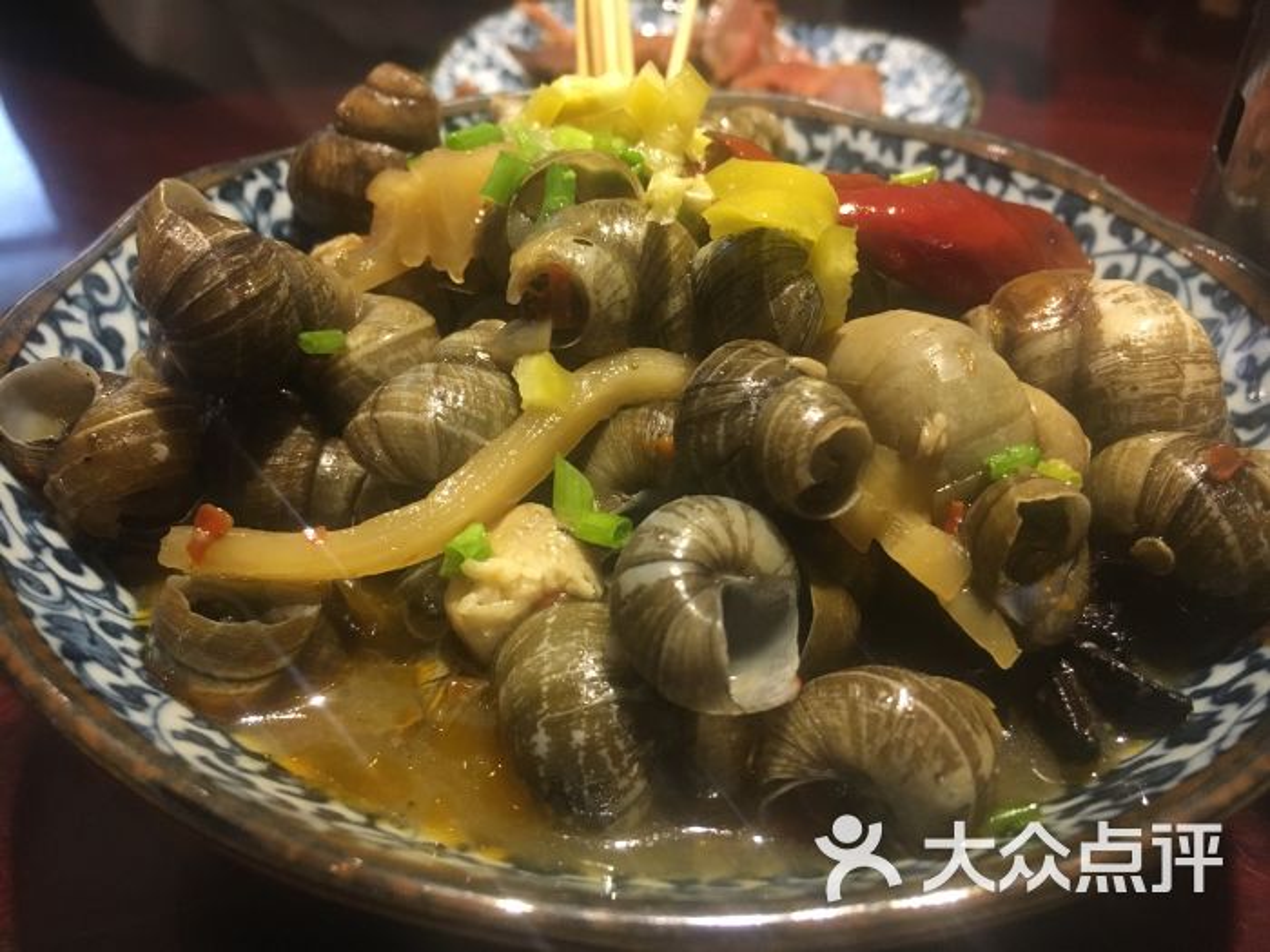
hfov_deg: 61.7
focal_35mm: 29
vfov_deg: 48.2
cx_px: 635
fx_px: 1064
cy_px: 476
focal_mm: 4.15
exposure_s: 1/25
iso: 200
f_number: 2.2
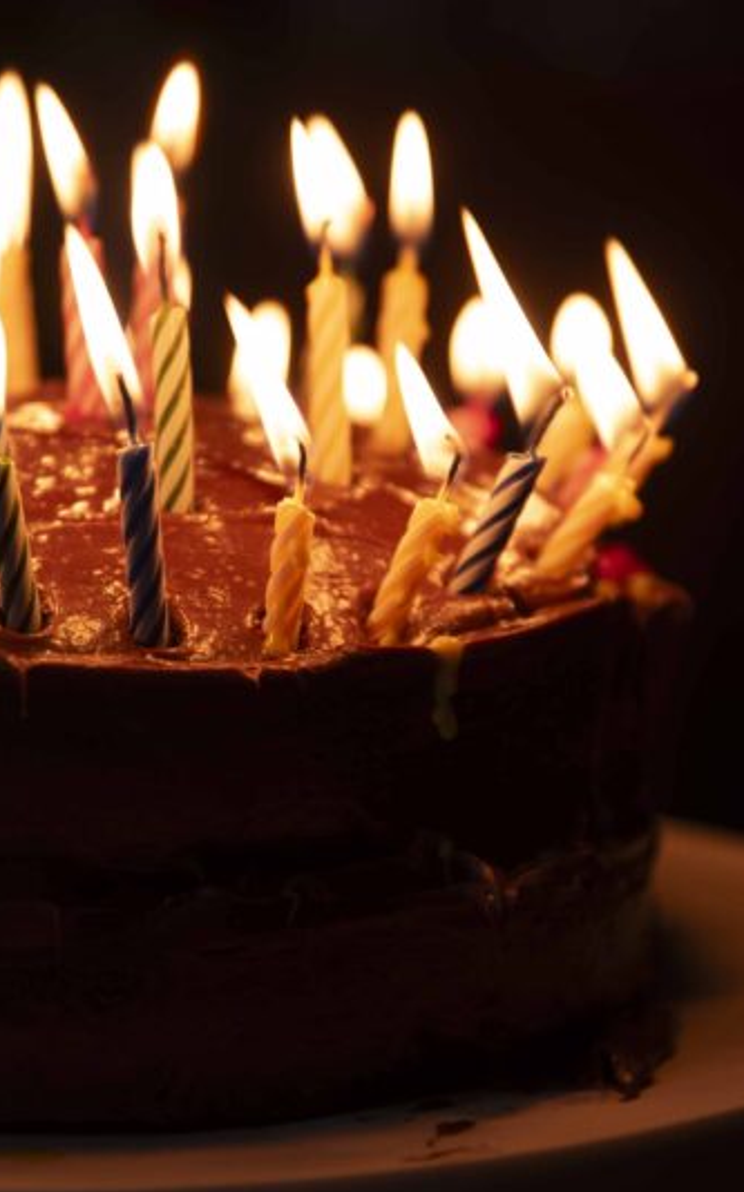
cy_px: 585
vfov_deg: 15.3
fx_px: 4452
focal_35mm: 137
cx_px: 279
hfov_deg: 9.5
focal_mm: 70
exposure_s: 1/160
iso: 200
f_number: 2.8
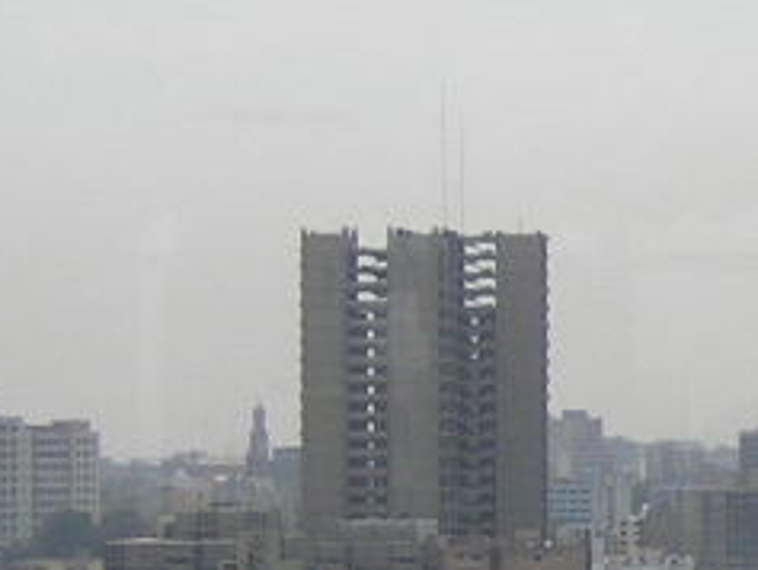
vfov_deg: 5.7
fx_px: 5696
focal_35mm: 260
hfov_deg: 7.5
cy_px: 500
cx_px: 1078
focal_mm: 10.1
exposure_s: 1/414
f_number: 3.9
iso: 50
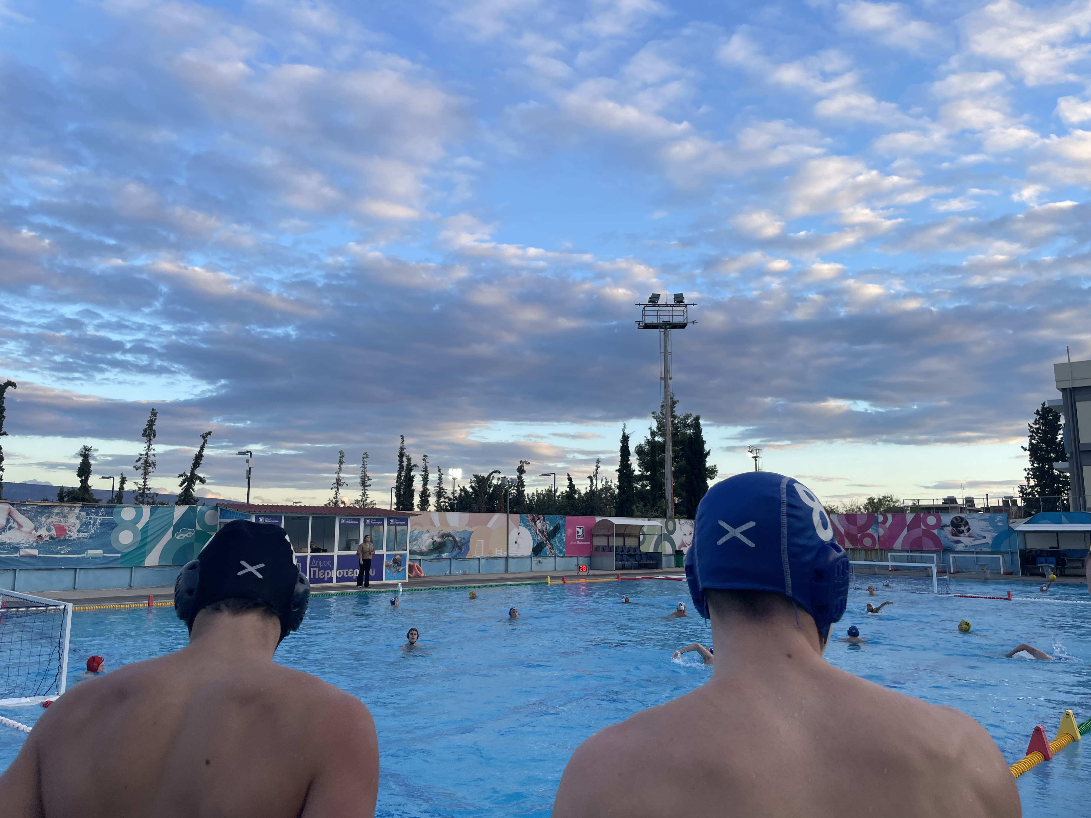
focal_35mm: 26
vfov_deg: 53.1
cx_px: 546
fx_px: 819
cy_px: 409
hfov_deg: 67.3
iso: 32
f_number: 1.6
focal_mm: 4.2
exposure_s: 1/548
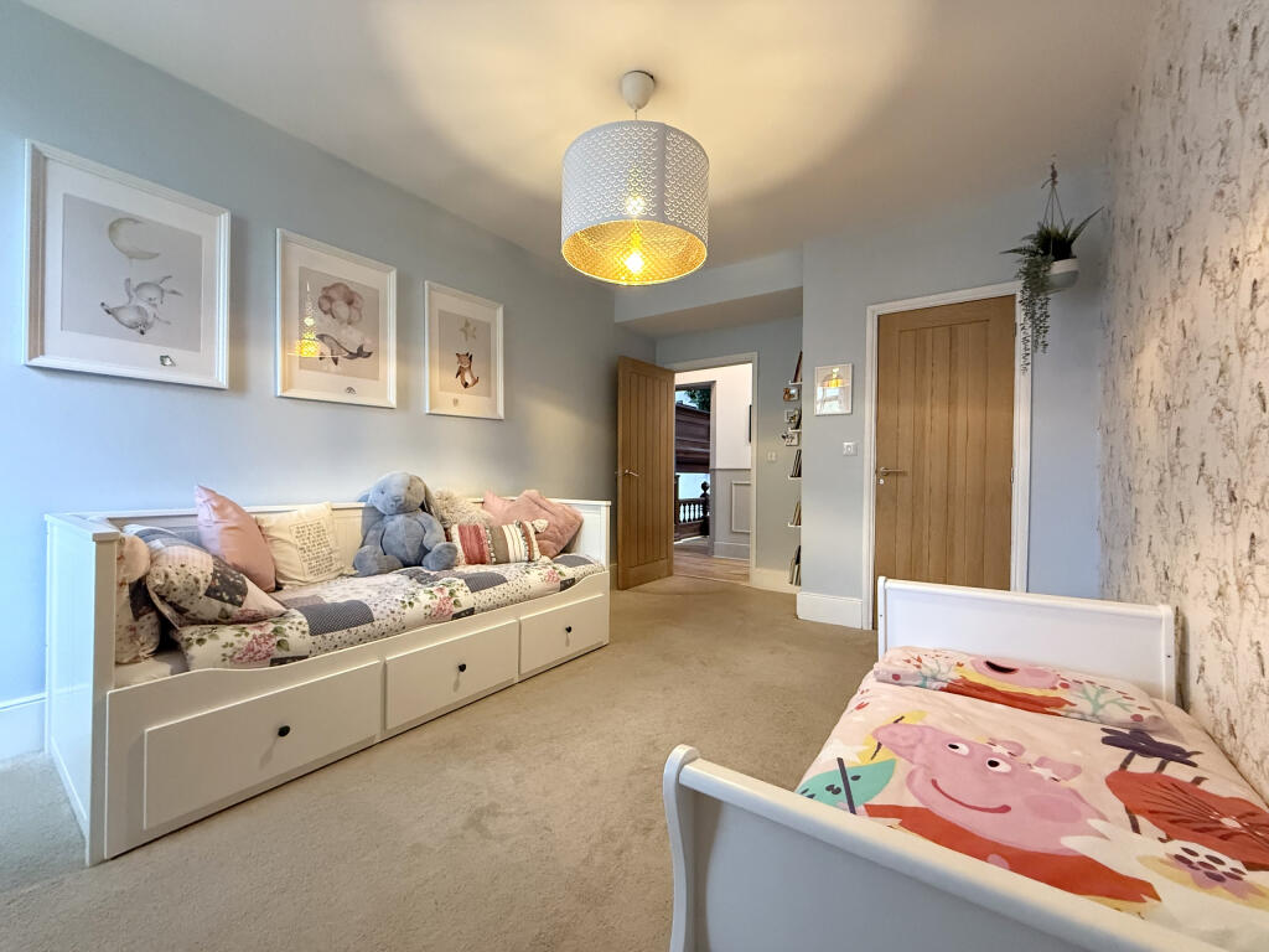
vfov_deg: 85.7
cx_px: 634
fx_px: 513
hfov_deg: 102.1
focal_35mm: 14
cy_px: 476
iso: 640
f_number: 2.2
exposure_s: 1/60
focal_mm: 2.22
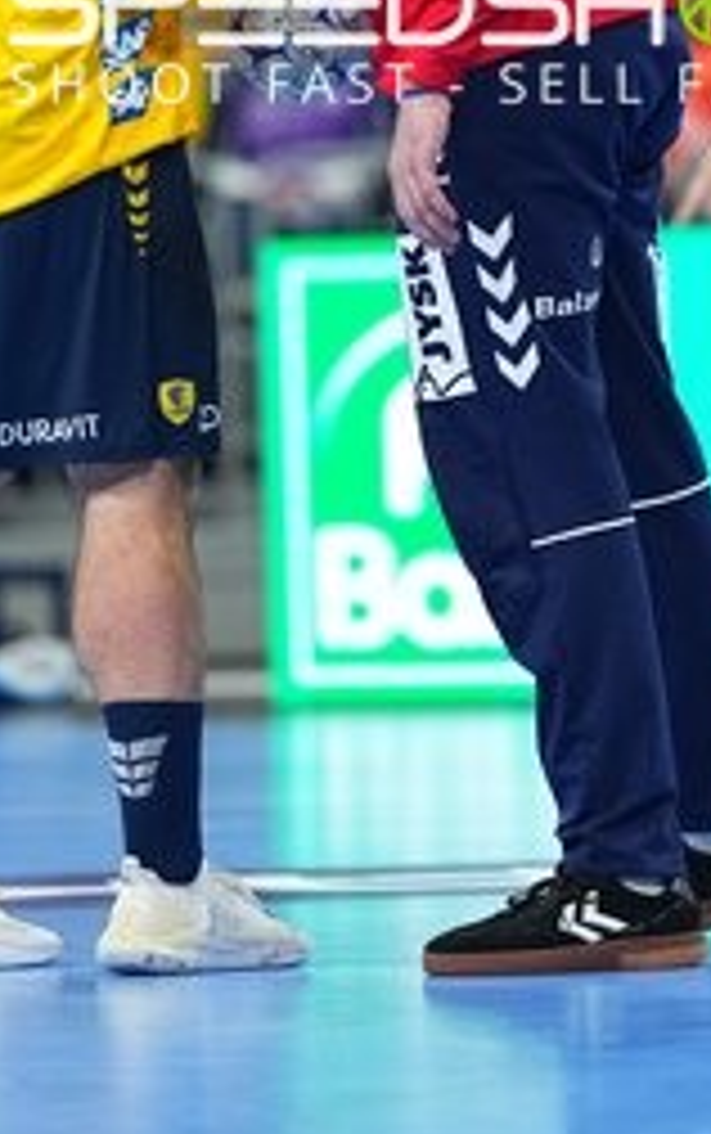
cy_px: 36
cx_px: 459
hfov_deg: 4.0
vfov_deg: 6.4
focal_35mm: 327
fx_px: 10115
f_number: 1.8
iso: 1000
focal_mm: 135
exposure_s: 1/1600
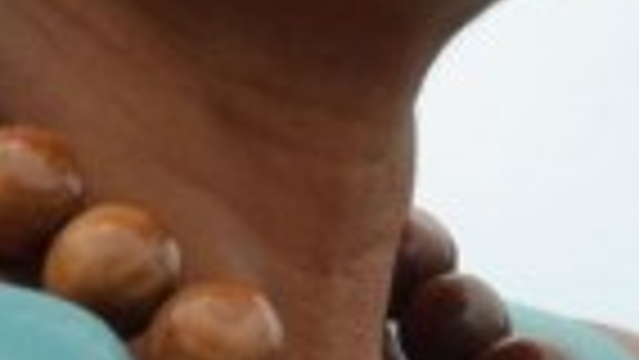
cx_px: 1148
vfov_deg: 0.7
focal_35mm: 1766
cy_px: -738
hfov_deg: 1.2
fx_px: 29934
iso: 100
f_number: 4.5
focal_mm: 200
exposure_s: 1/500
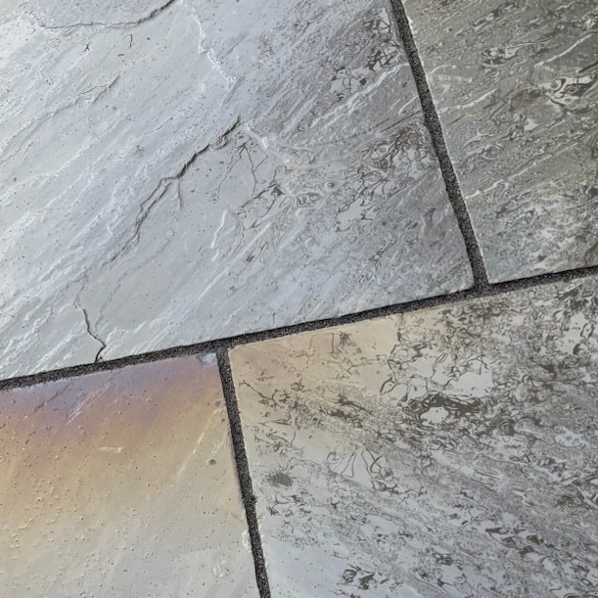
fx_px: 1505
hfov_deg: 19.7
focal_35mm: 77
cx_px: -277
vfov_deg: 22.2
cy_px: 481
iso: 32
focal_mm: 5.96
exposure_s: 1/121
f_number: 1.6
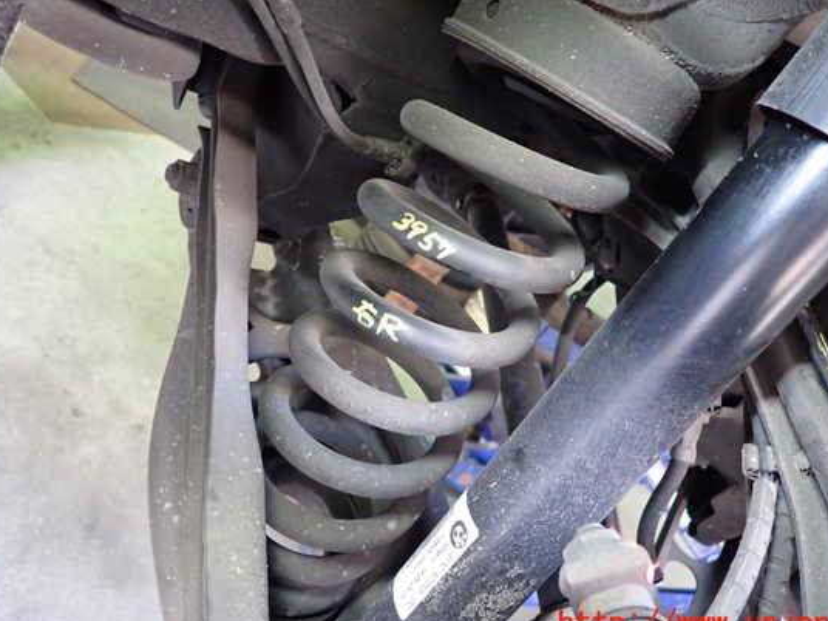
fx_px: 670
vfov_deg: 49.7
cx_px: 443
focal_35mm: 28
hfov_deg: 63.4
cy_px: 297
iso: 640
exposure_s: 1/30
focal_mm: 4.5
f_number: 2
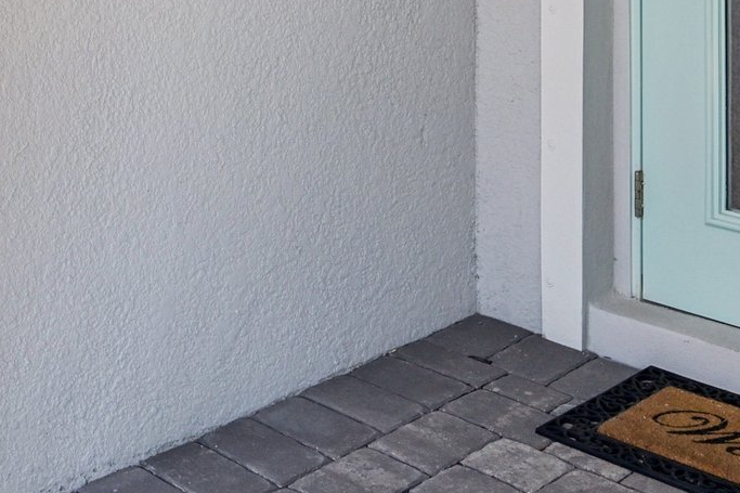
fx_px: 1295
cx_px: -8
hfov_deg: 29.7
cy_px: -191
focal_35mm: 63
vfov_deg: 19.5
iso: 400
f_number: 8
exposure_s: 1/500
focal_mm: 21
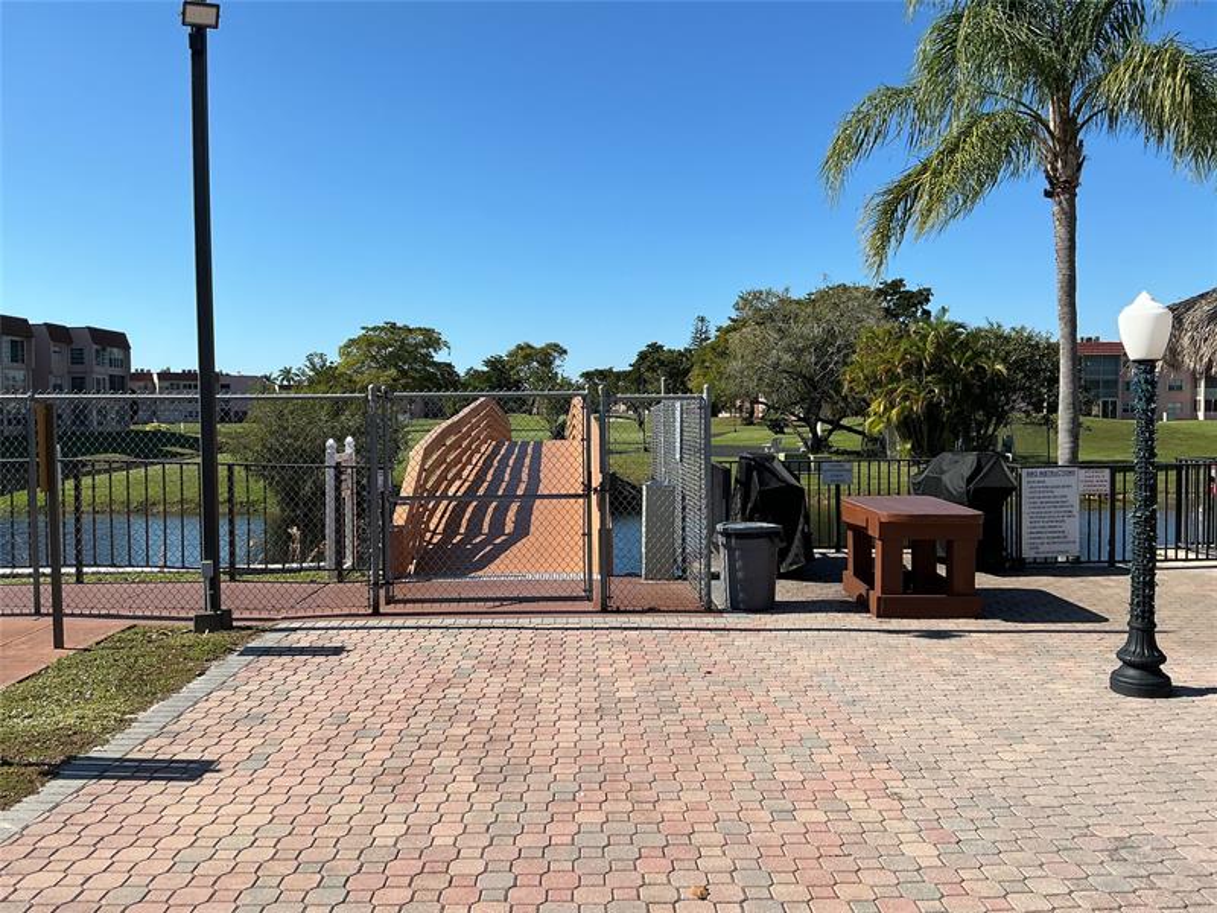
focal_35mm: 29
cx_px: 608
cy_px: 456
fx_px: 1020
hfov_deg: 61.7
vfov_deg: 48.2
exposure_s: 1/2227
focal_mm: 3
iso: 25
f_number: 1.8
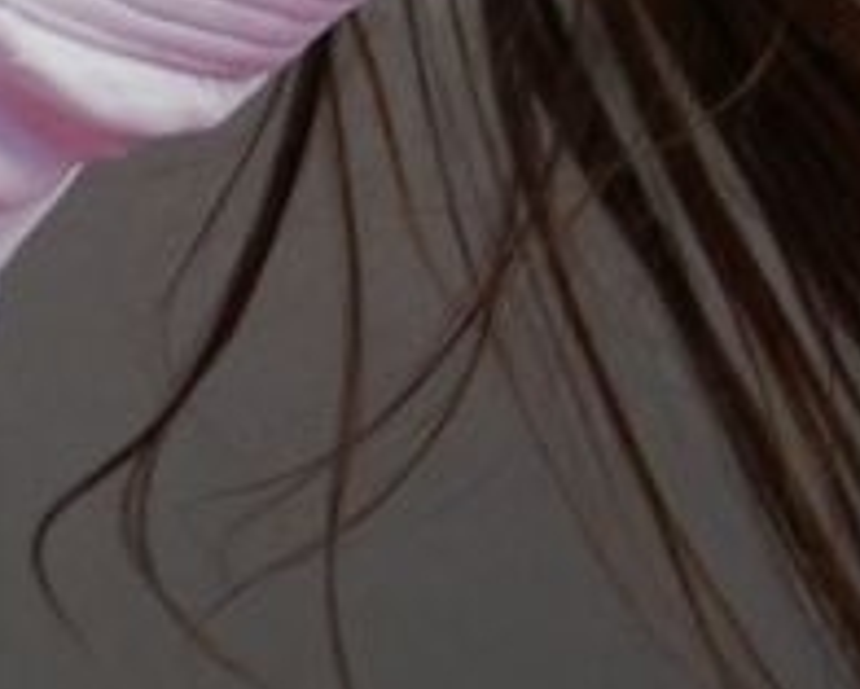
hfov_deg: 1.1
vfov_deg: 0.9
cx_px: -838
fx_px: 43851
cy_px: -1347
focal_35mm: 1722
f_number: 2.8
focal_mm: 200
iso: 1250
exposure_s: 1/1000
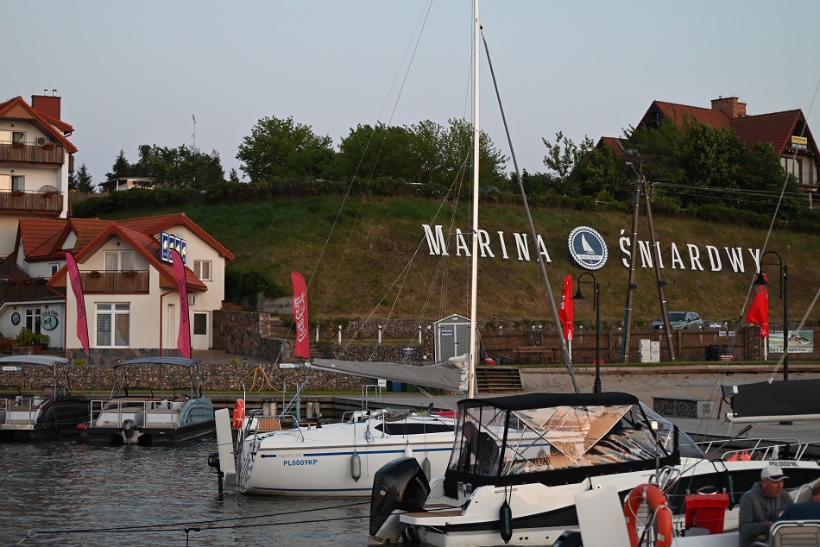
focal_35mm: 70
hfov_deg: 28.8
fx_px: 1595
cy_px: 274
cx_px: 410
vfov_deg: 19.5
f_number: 4.5
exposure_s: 1/250
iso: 2000
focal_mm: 70
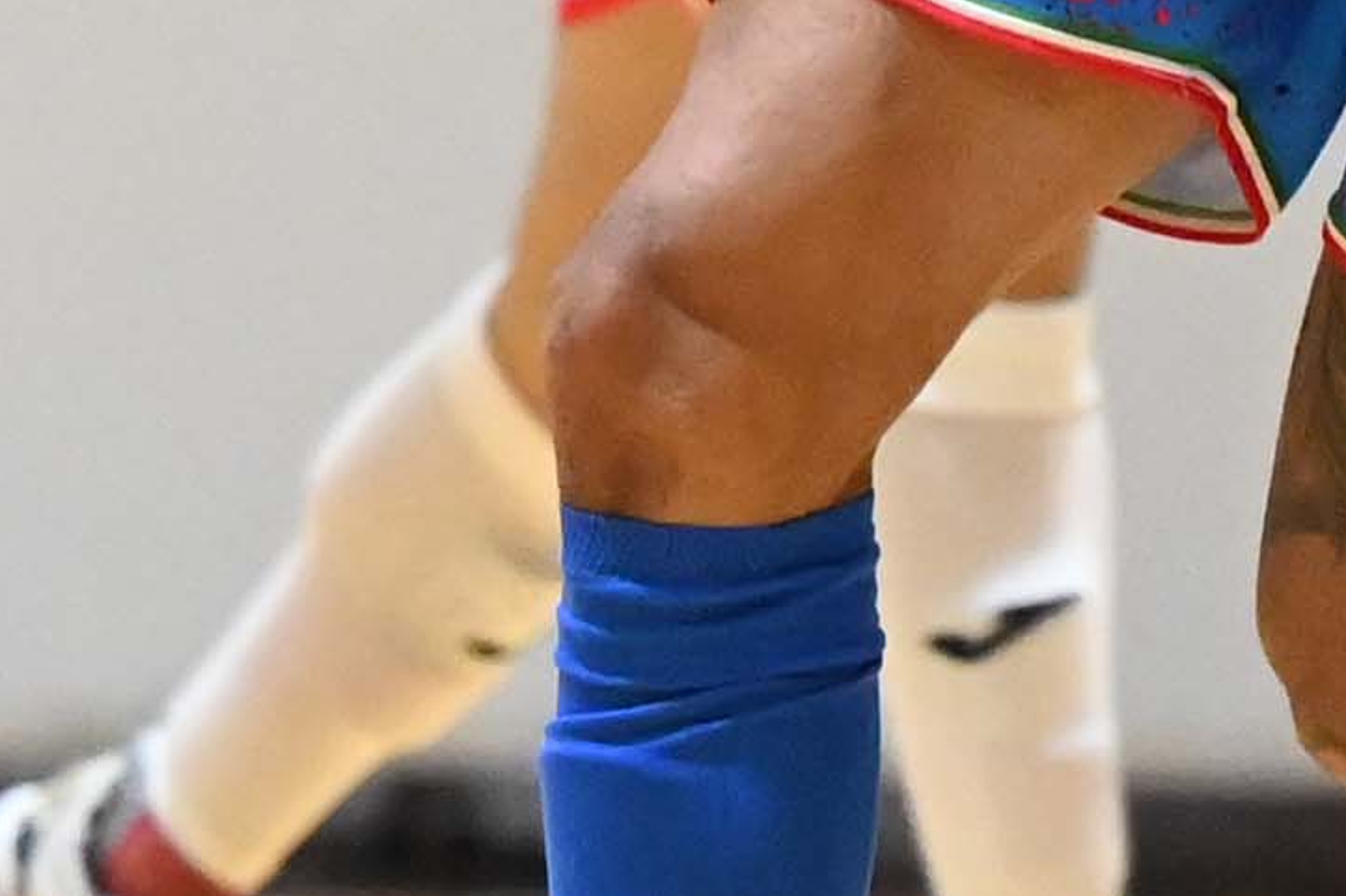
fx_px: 38126
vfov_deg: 1.3
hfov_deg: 2.0
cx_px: 1663
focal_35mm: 1020
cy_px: -391
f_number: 2.8
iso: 8000
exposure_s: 1/1000
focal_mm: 125
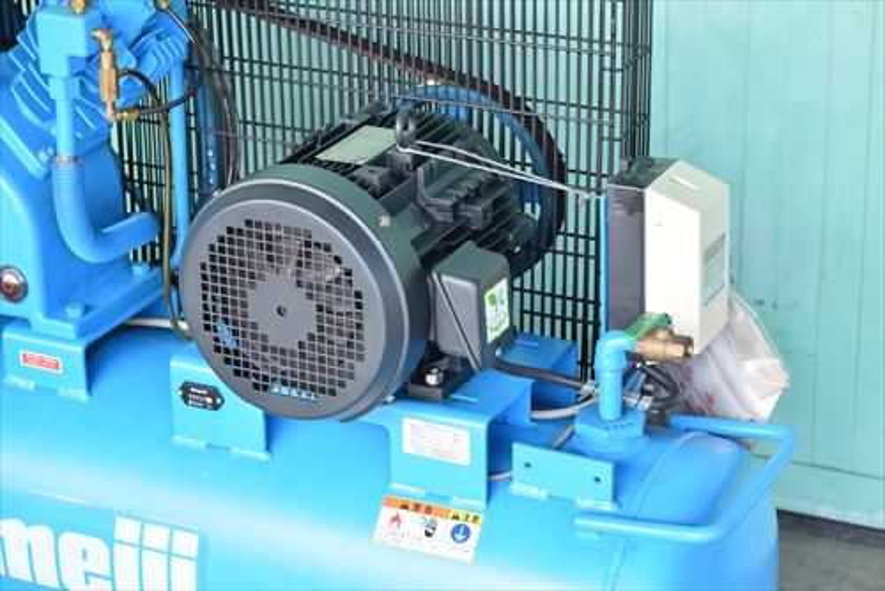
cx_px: 442
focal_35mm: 87
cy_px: 296
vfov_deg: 15.7
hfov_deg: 23.4
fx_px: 2140
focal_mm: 58
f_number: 6.3
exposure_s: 1/25
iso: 1250
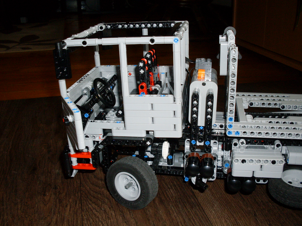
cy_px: 113
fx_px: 332
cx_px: 151
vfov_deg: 37.7
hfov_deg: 49.0
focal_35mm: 38
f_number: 2.8
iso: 100
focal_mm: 6.3
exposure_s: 1/45
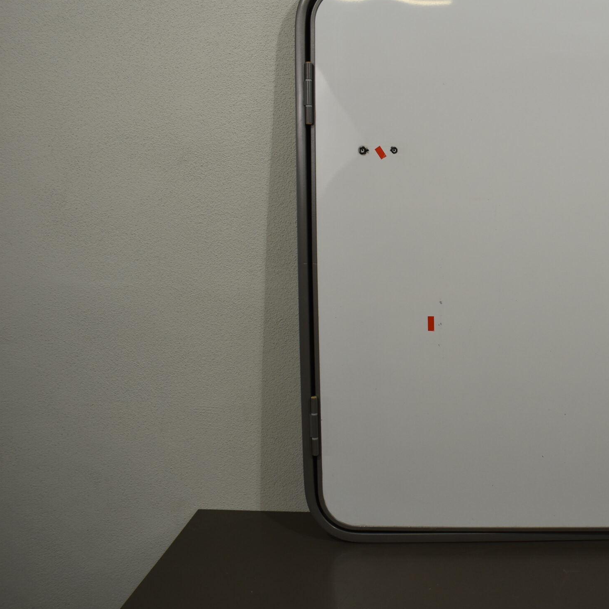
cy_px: 264
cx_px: 522
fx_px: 796
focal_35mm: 40
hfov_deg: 39.5
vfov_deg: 41.8
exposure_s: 1/125
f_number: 5.6
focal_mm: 18
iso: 220
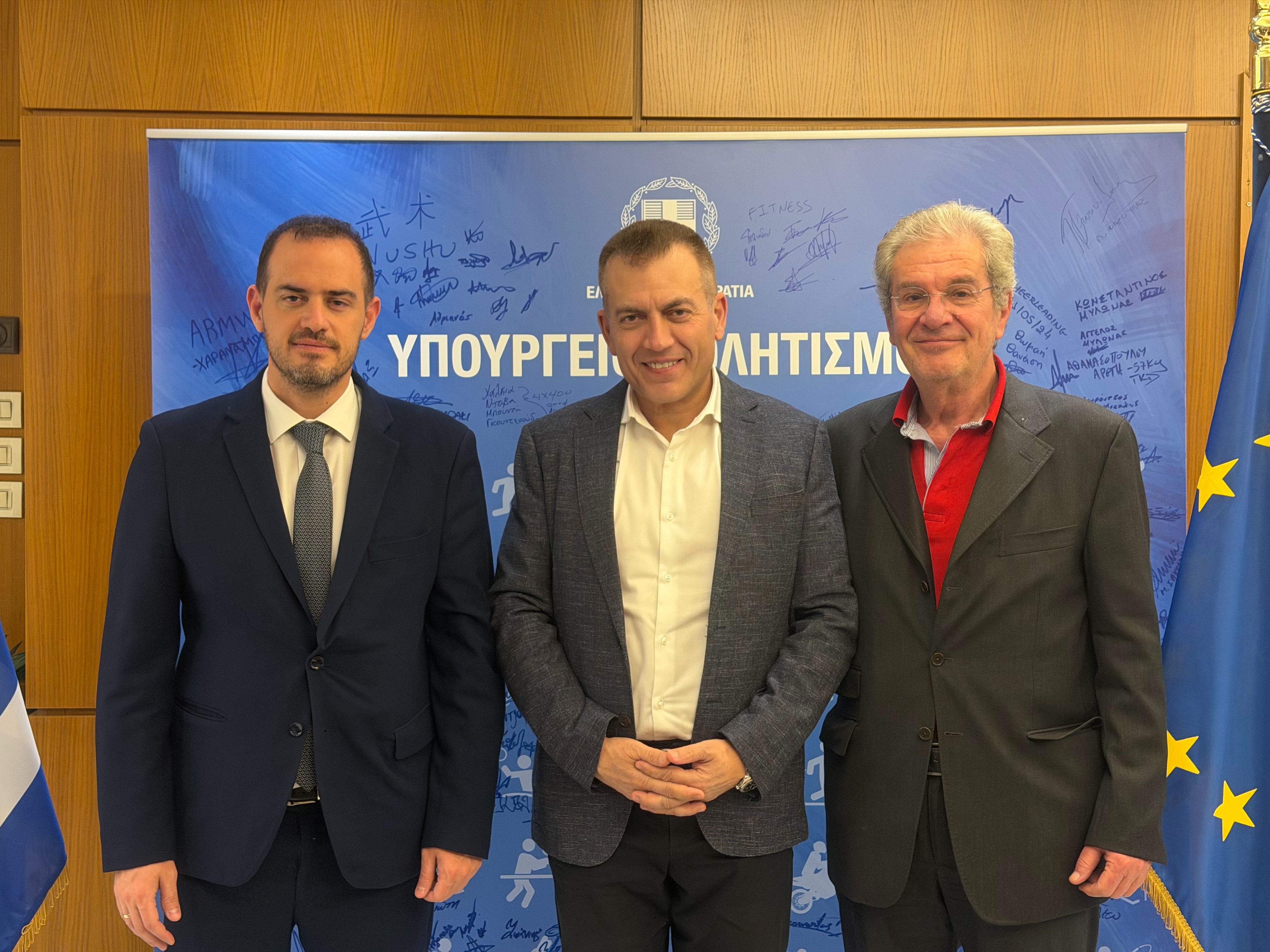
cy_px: 476
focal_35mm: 48
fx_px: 1761
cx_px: 635
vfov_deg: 30.3
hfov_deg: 39.7
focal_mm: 6.76
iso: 200
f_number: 1.78
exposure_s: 1/50
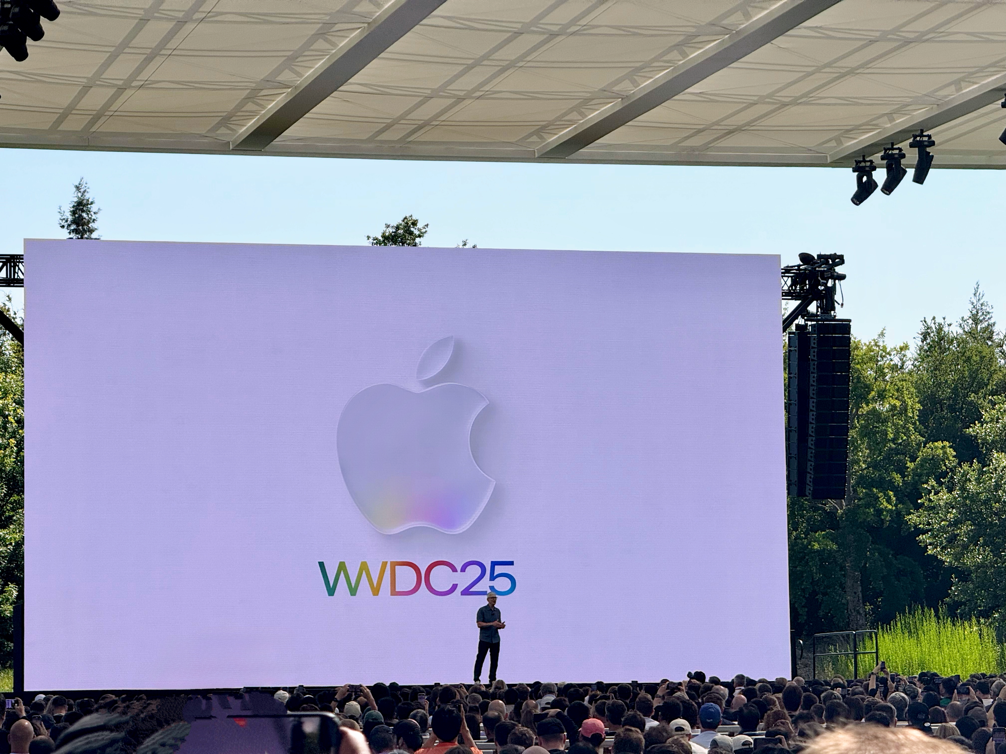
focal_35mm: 120
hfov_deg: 16.4
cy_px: 377
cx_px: 503
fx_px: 3487
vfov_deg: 12.3
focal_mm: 15.66
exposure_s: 1/2146
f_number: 2.8
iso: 64
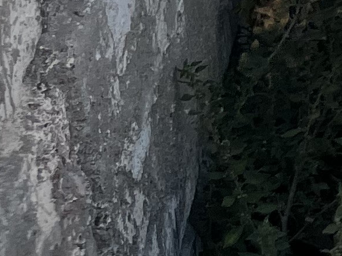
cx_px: 1118
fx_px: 1768
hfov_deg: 8.6
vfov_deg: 7.3
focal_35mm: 179
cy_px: -539
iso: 50
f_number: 1.6
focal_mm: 5.1
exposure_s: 1/4484
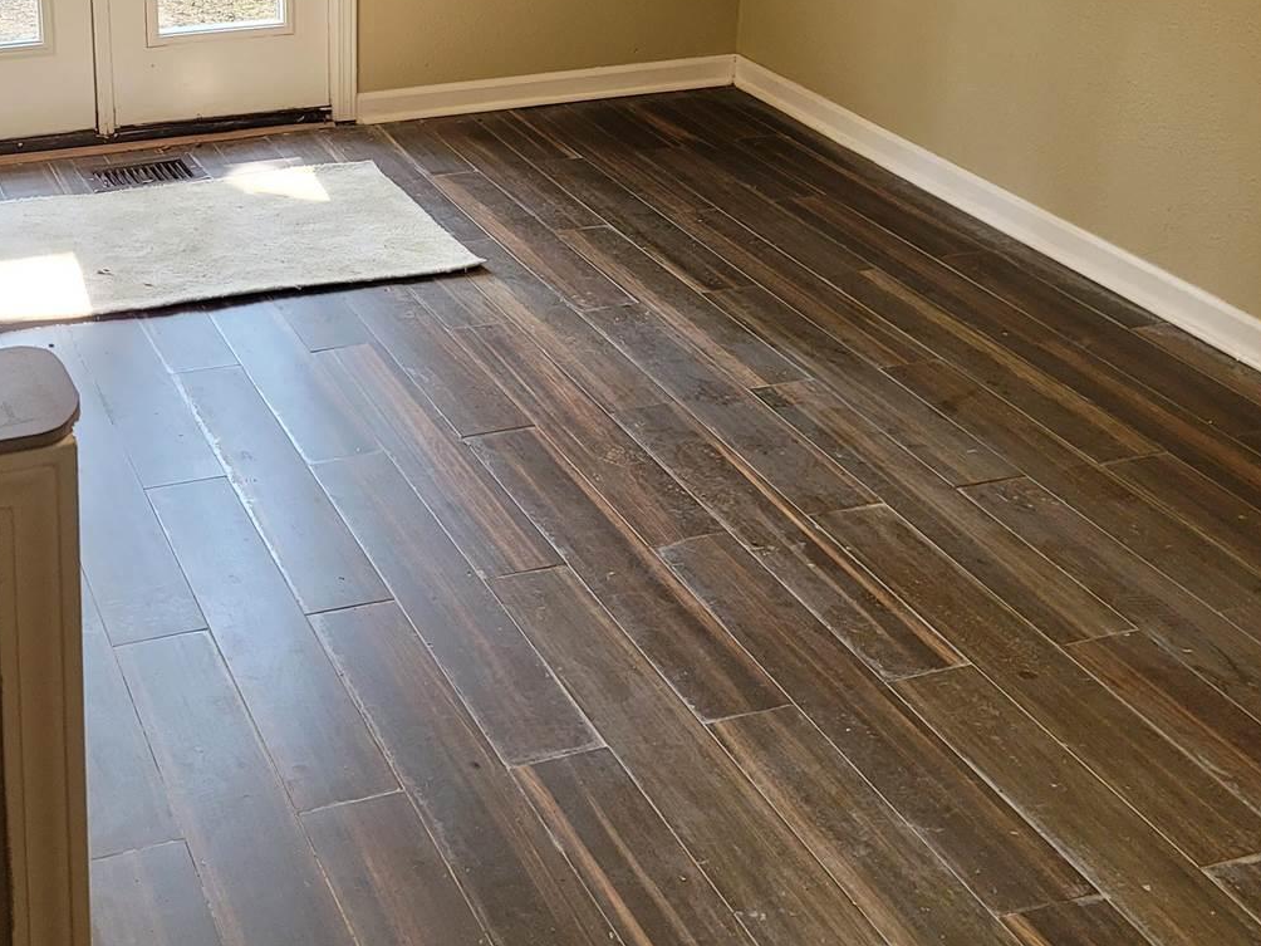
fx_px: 1858
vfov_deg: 27.9
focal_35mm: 51
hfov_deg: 36.6
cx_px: 314
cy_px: 183
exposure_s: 1/119
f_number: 1.8
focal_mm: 7
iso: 250
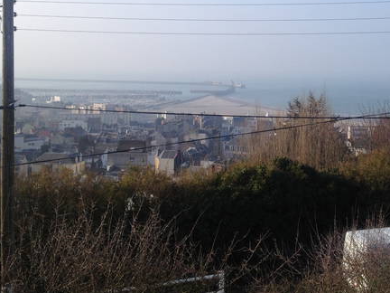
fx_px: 721
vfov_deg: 22.8
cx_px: 286
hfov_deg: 29.8
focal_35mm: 64
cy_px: 81
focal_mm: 4.28
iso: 50
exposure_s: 1/1577
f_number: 2.4
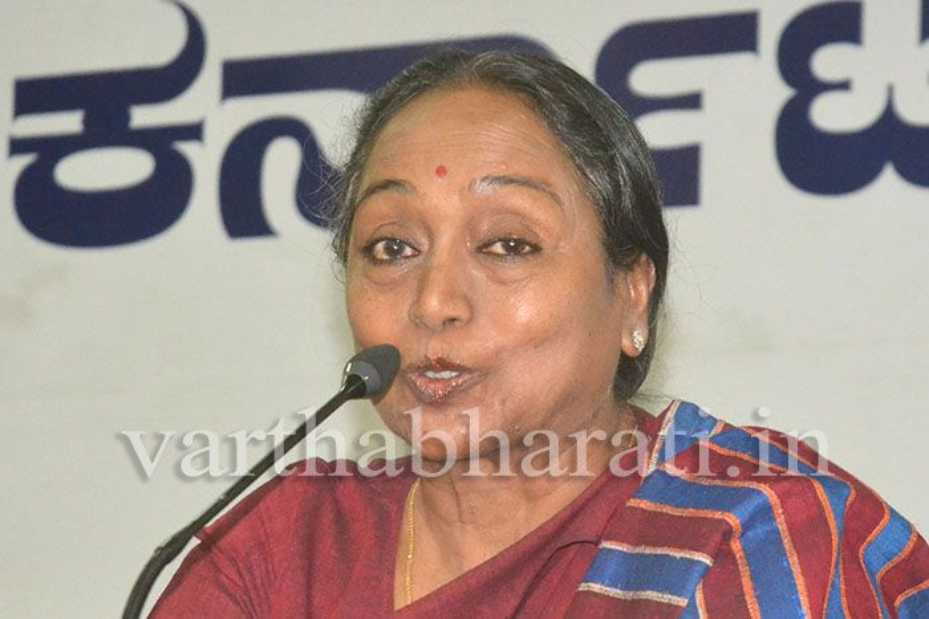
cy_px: 310
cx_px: 464
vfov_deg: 13.0
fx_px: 2710
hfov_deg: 19.5
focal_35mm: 105
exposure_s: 1/60
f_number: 7.1
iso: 3200
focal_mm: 70
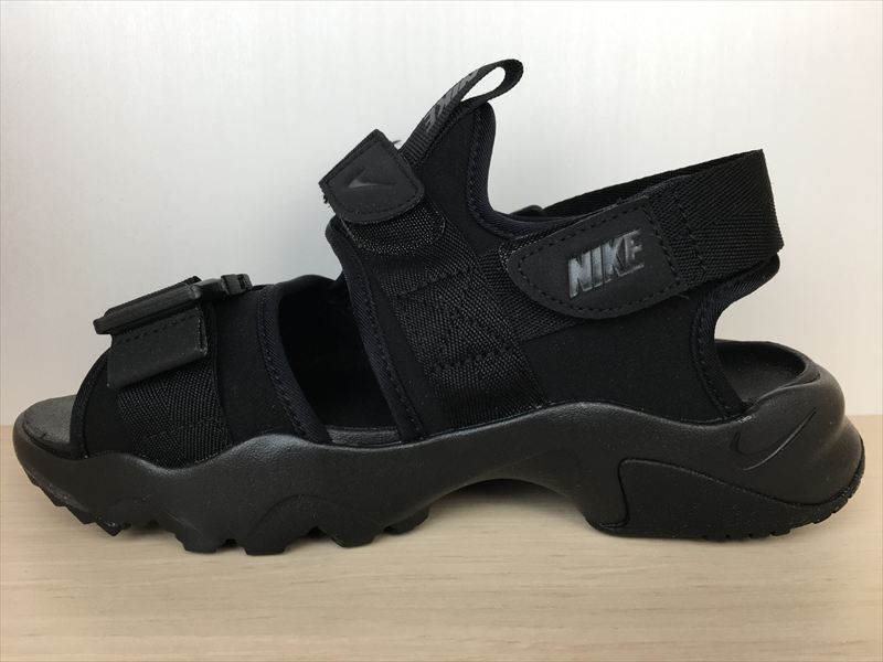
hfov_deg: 61.7
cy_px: 331
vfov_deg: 48.2
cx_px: 442
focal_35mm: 29
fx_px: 740
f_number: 2.2
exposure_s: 1/120
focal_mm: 4.15
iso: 40
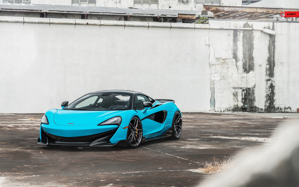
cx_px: 137
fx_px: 636
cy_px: 108
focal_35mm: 78
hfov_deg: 26.5
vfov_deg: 16.7
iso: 200
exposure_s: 1/200
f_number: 5.6
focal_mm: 70
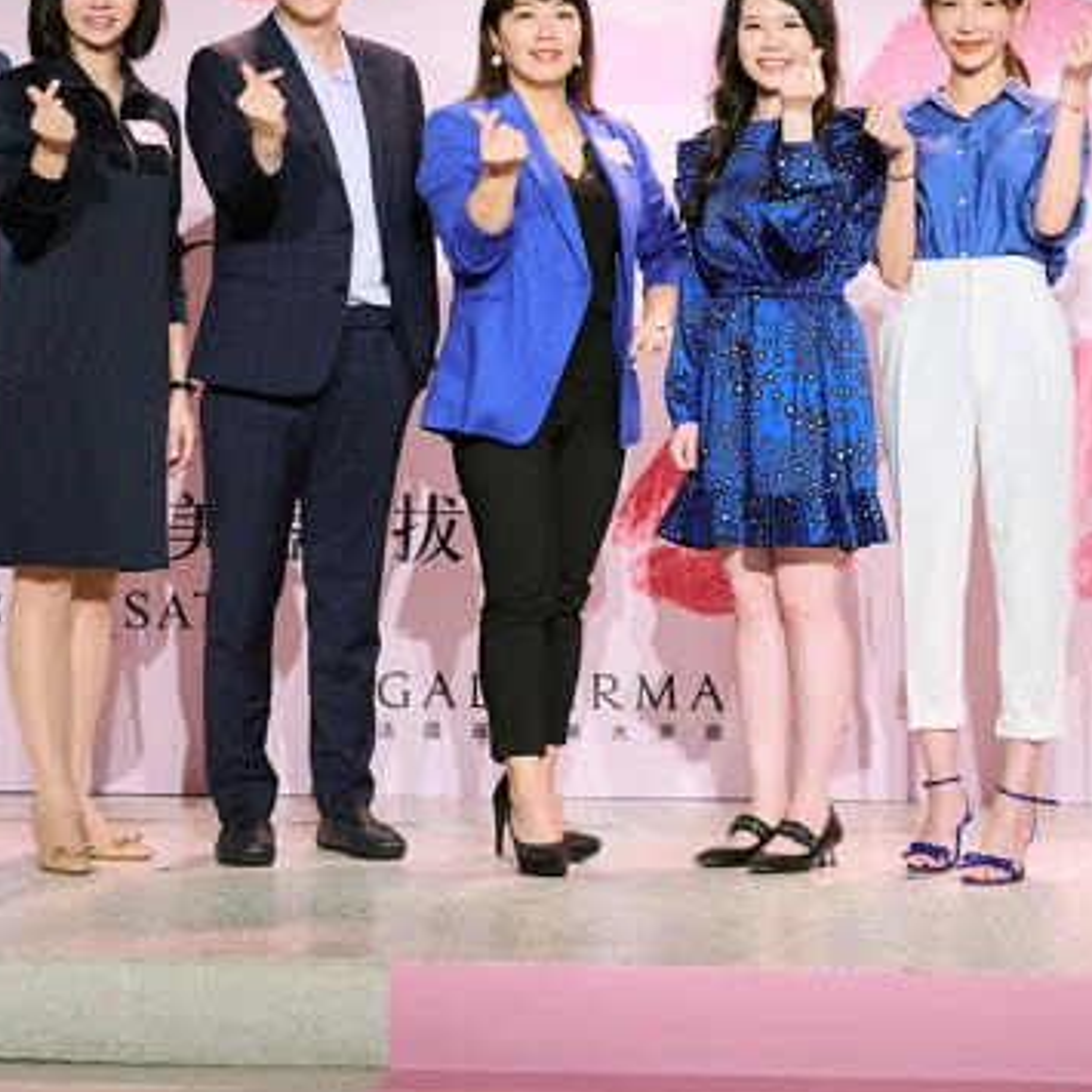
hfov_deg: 19.7
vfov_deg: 19.6
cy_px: 285
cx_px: 612
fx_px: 3141
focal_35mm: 88
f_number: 4
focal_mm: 46
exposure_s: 1/250
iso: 1000
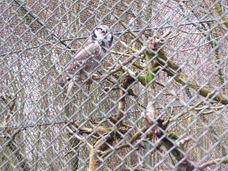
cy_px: 86
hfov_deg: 18.7
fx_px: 692
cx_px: 114
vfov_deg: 14.1
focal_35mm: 105
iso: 80
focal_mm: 17.5
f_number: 3.2
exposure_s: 1/80
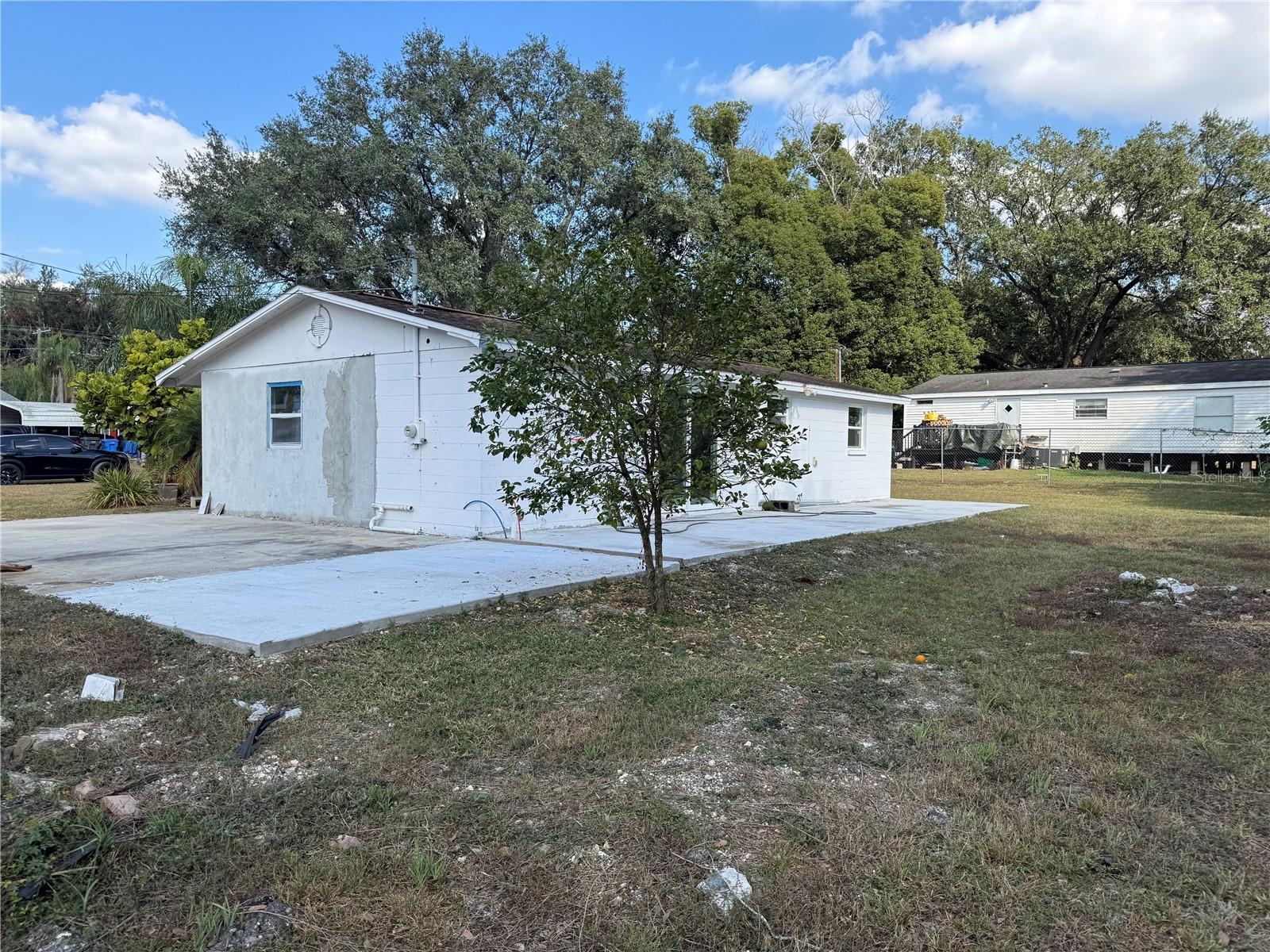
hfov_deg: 71.6
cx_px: 635
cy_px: 476
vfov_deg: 56.8
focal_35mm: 24
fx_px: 881
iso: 80
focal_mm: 6.76
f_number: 1.78
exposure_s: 1/1524
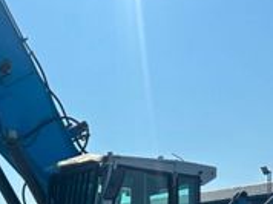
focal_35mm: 81
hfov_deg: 23.6
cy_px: 273
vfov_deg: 17.0
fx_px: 638
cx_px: 31
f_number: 1.78
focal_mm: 6.86
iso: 80
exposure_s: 1/10753
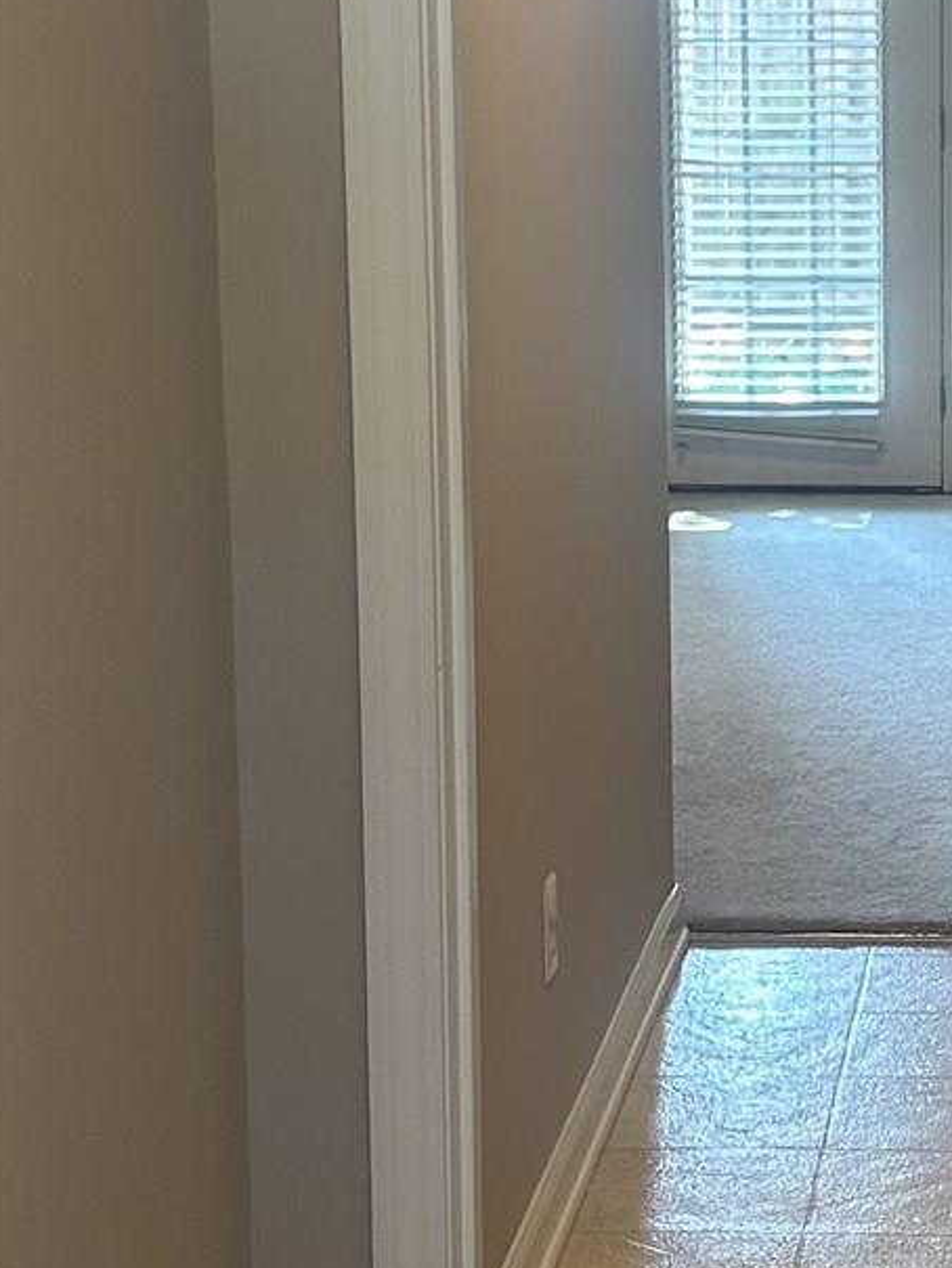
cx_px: 1025
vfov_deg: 19.8
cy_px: 675
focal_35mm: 99
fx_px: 3629
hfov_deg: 14.6
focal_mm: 5.7
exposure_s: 1/60
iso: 80
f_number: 1.5
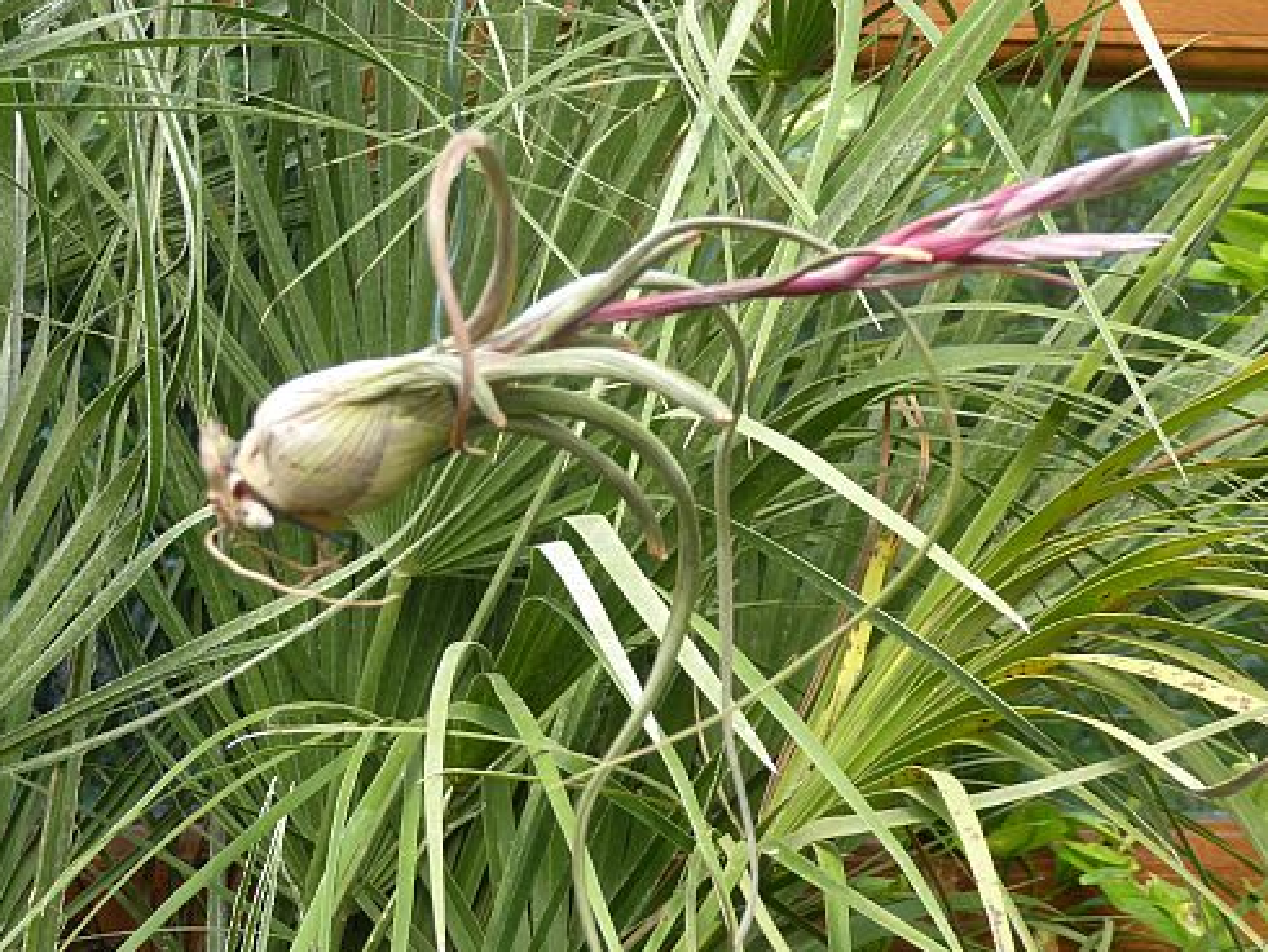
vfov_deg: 13.4
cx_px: 590
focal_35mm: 111
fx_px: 4068
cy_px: 466
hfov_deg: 17.7
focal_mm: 14.1
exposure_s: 1/60
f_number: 4.7
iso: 125
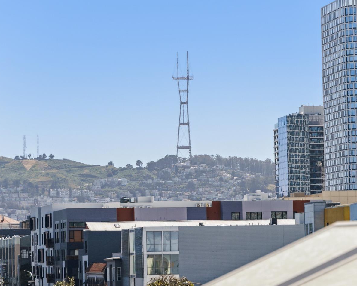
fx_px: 1628
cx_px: 188
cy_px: 146
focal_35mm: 154
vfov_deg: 10.0
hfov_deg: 12.5
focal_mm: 87
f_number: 5.6
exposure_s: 1/1600
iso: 100
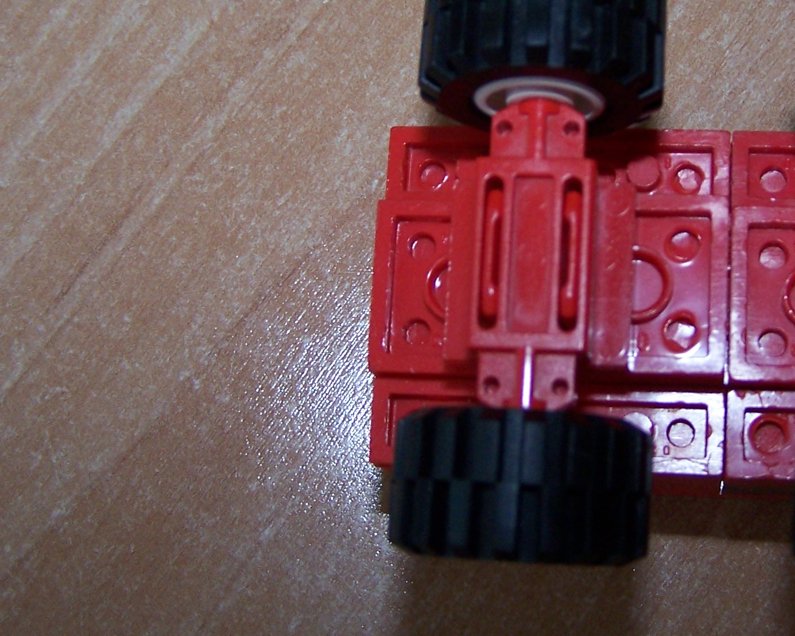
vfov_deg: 22.1
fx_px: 1623
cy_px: 265
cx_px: 575
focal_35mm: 69
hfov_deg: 27.2
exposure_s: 1/60
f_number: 2.8
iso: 140
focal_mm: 6.3
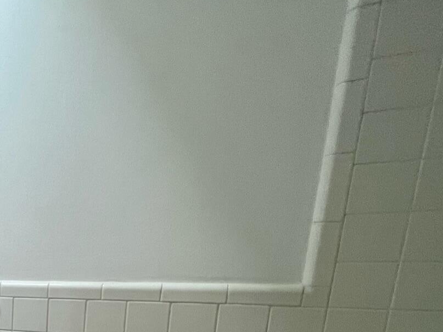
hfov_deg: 39.1
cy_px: 353
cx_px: -96
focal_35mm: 33
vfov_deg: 37.1
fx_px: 422
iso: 160
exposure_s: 1/60
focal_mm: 1.57
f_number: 1.8
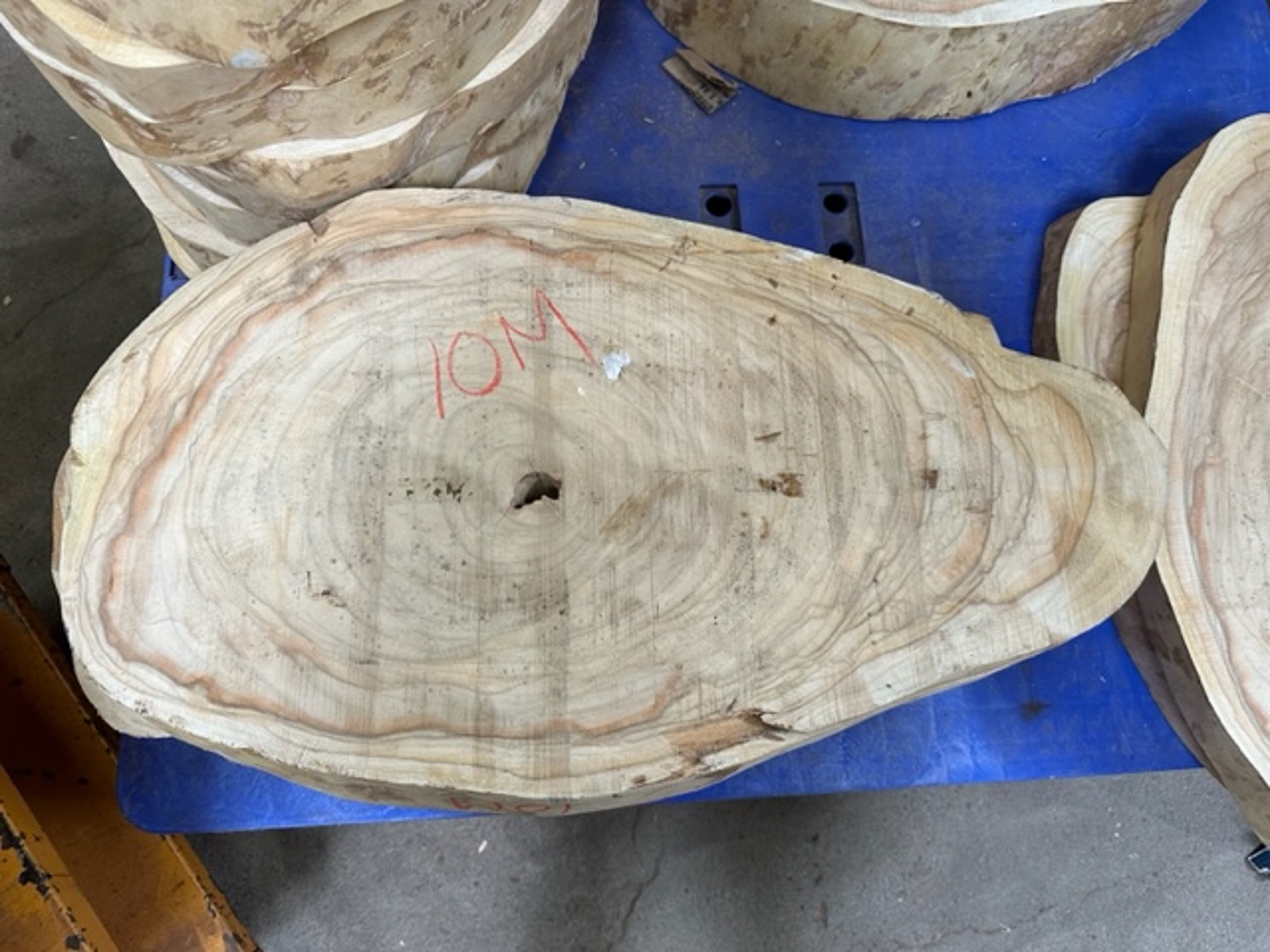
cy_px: 476
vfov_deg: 56.8
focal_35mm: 24
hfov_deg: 71.6
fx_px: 881
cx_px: 635
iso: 200
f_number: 1.78
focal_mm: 6.86
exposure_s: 1/121
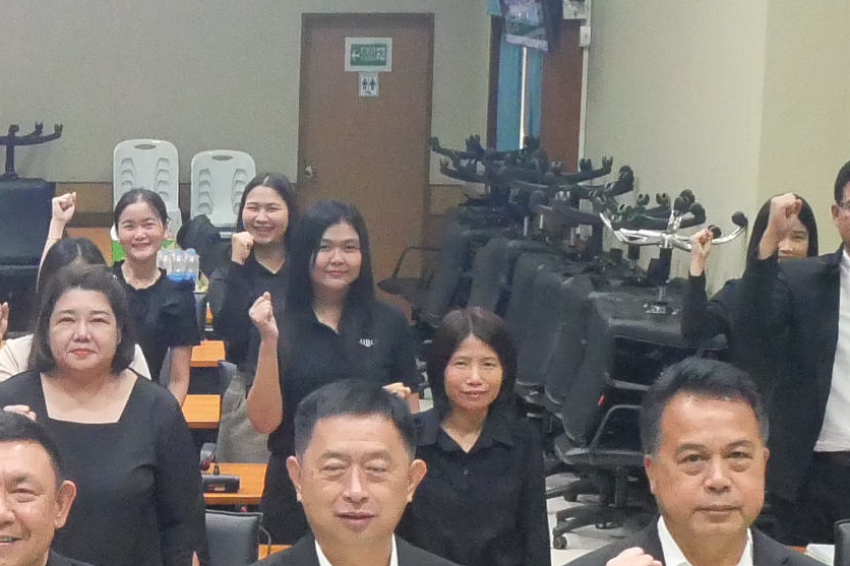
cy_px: 547
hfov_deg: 16.8
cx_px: 36
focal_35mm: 120
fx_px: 2833
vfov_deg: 11.3
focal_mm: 13
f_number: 6.3
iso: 3200
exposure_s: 1/50
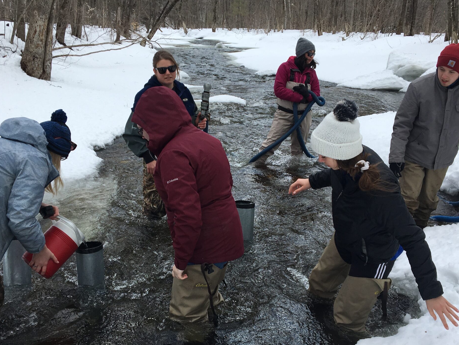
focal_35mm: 40
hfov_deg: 46.8
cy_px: 204
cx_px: 231
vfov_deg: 35.9
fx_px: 530
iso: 25
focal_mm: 4.15
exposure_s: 1/864
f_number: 2.2
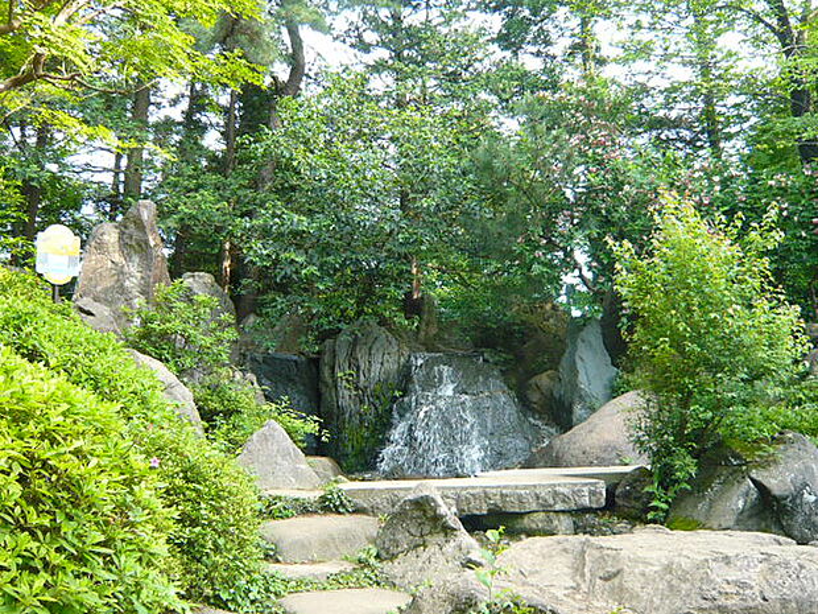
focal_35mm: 34
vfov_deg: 41.8
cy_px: 307
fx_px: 803
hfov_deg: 54.0
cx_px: 409
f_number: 2.8
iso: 100
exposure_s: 1/60
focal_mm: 4.6
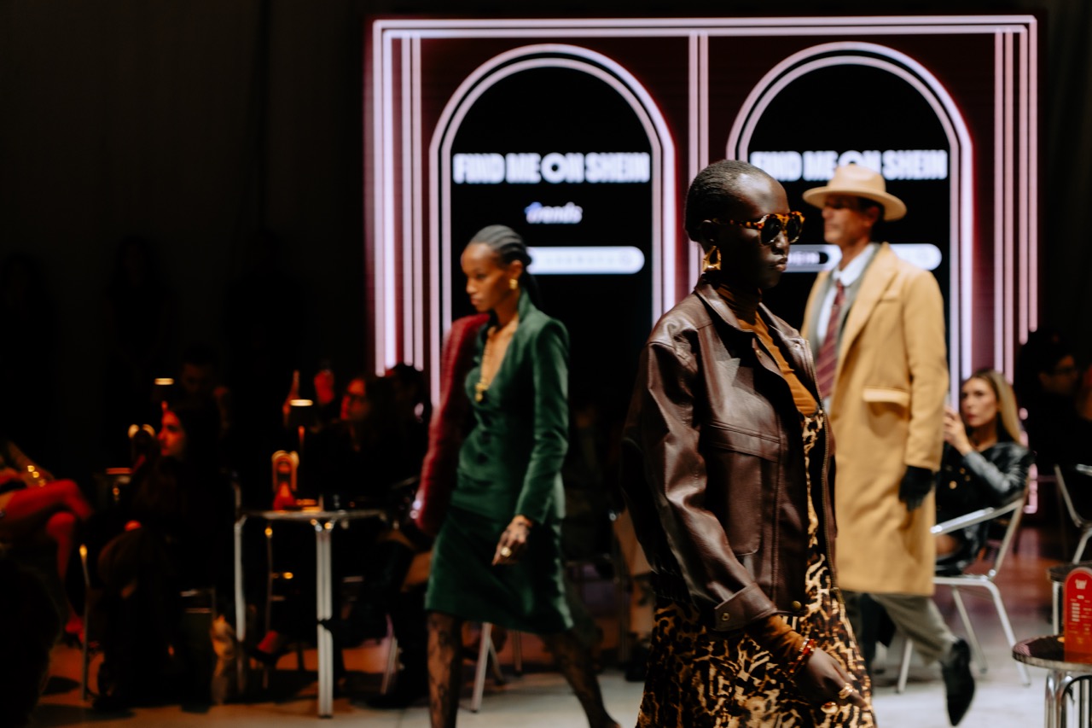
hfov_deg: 21.2
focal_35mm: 96
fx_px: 2911
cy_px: 364
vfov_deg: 14.2
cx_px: 546
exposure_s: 1/160
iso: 1000
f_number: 4
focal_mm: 96
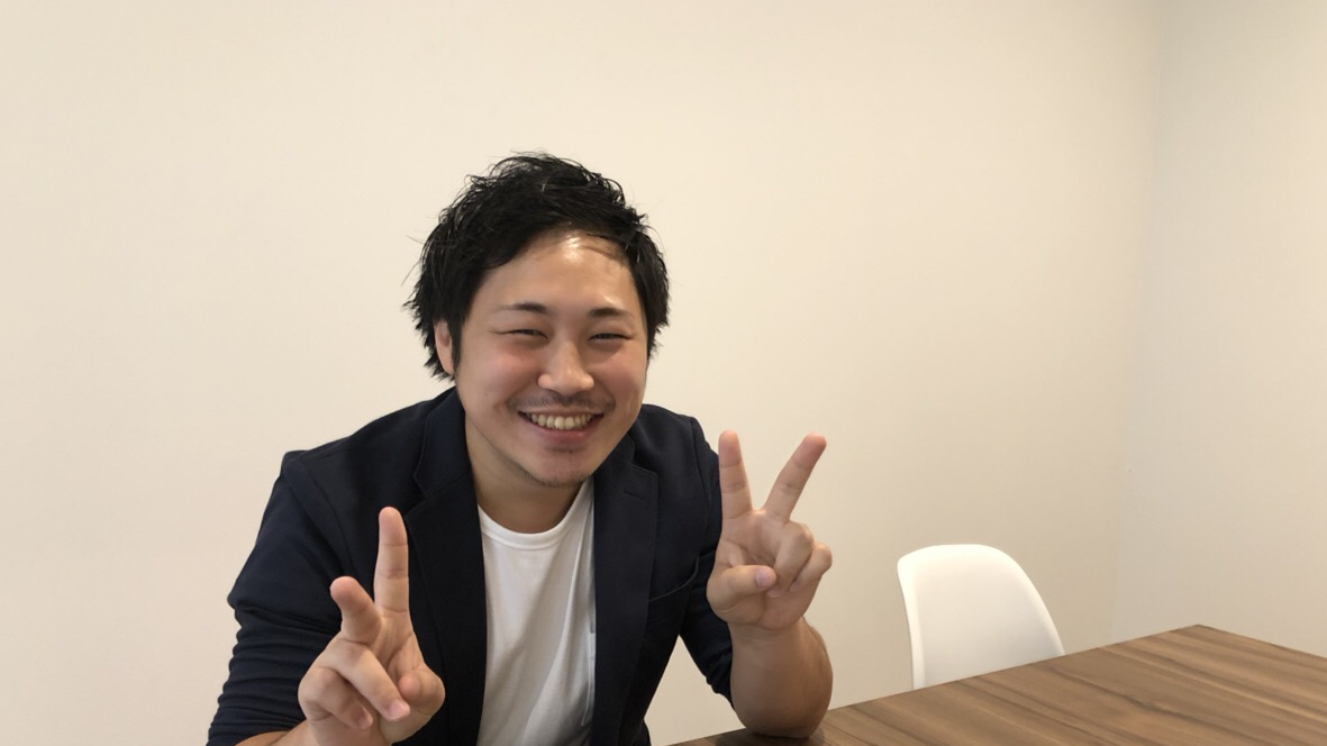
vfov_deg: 37.5
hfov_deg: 62.6
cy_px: 465
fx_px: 1091
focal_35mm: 31
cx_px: 665
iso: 100
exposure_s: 1/17
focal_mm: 4
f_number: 1.8
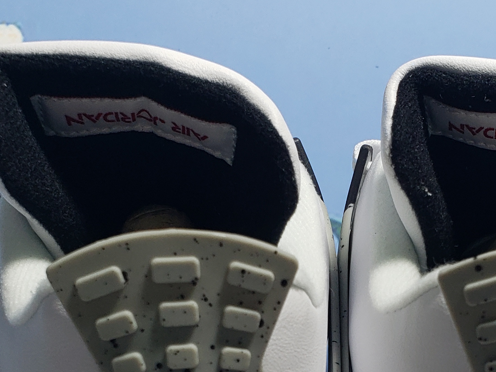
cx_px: 365
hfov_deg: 26.4
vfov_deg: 19.0
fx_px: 1046
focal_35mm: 73
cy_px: 447
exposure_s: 1/208
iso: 50
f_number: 1.5
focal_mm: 4.3
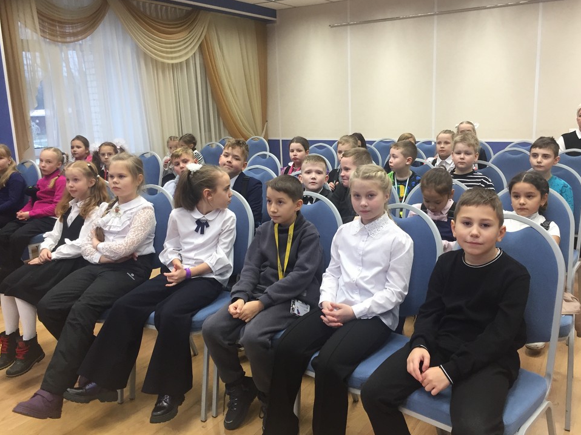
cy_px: 204
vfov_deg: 45.4
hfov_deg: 58.3
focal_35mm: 31
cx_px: 310
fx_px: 520
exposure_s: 1/33
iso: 64
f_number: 2.2
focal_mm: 4.15
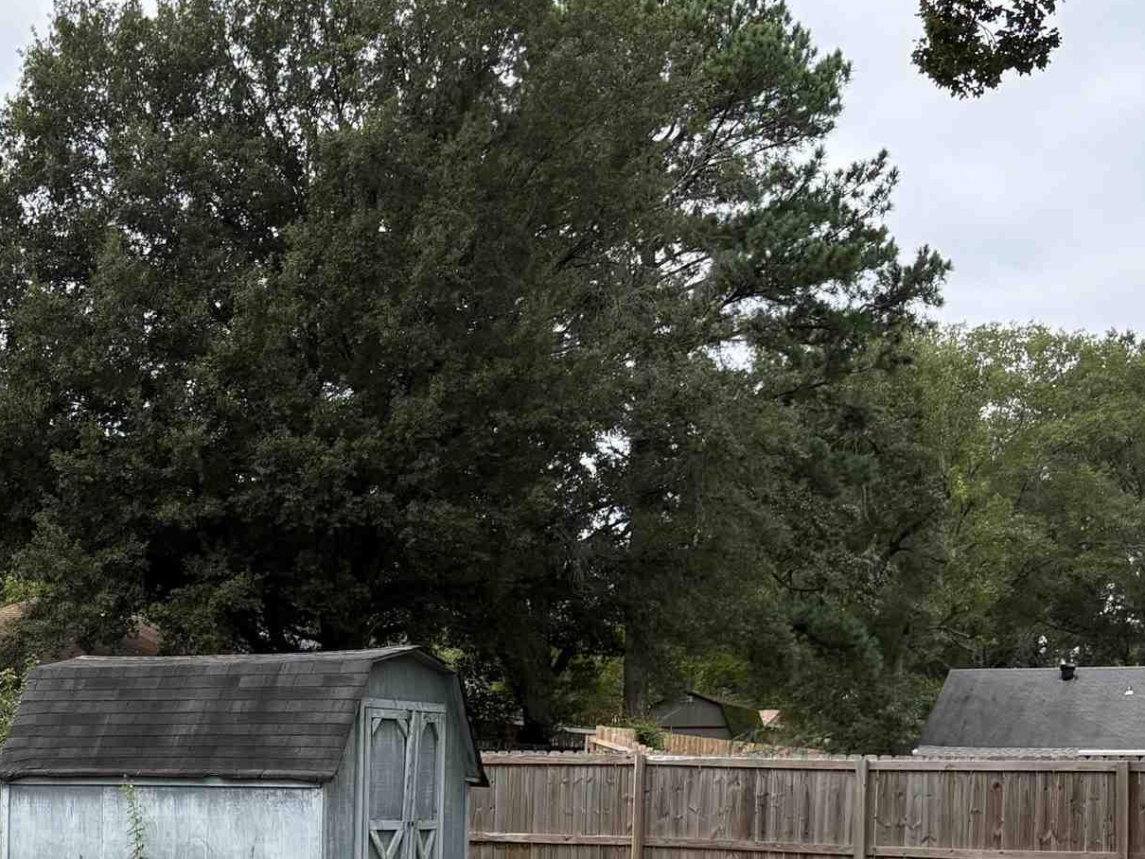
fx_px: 2184
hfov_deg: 27.9
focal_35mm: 66
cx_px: 36
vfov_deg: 21.6
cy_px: 815
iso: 50
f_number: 1.6
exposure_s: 1/1420
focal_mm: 5.96
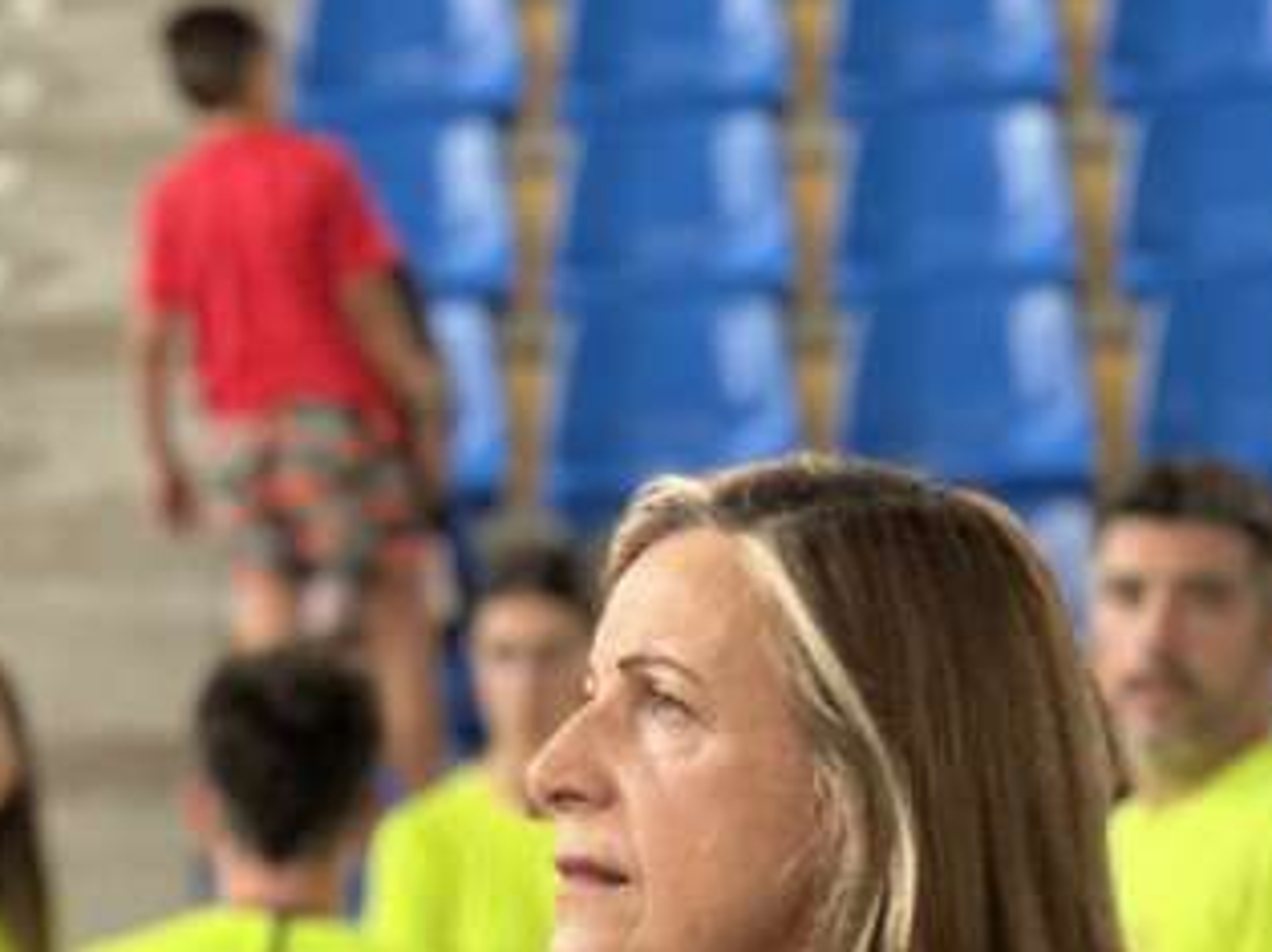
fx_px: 9547
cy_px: 1144
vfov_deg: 5.7
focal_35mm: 260
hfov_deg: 7.6
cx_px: -150
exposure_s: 1/108
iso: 250
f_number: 2.8
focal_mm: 9
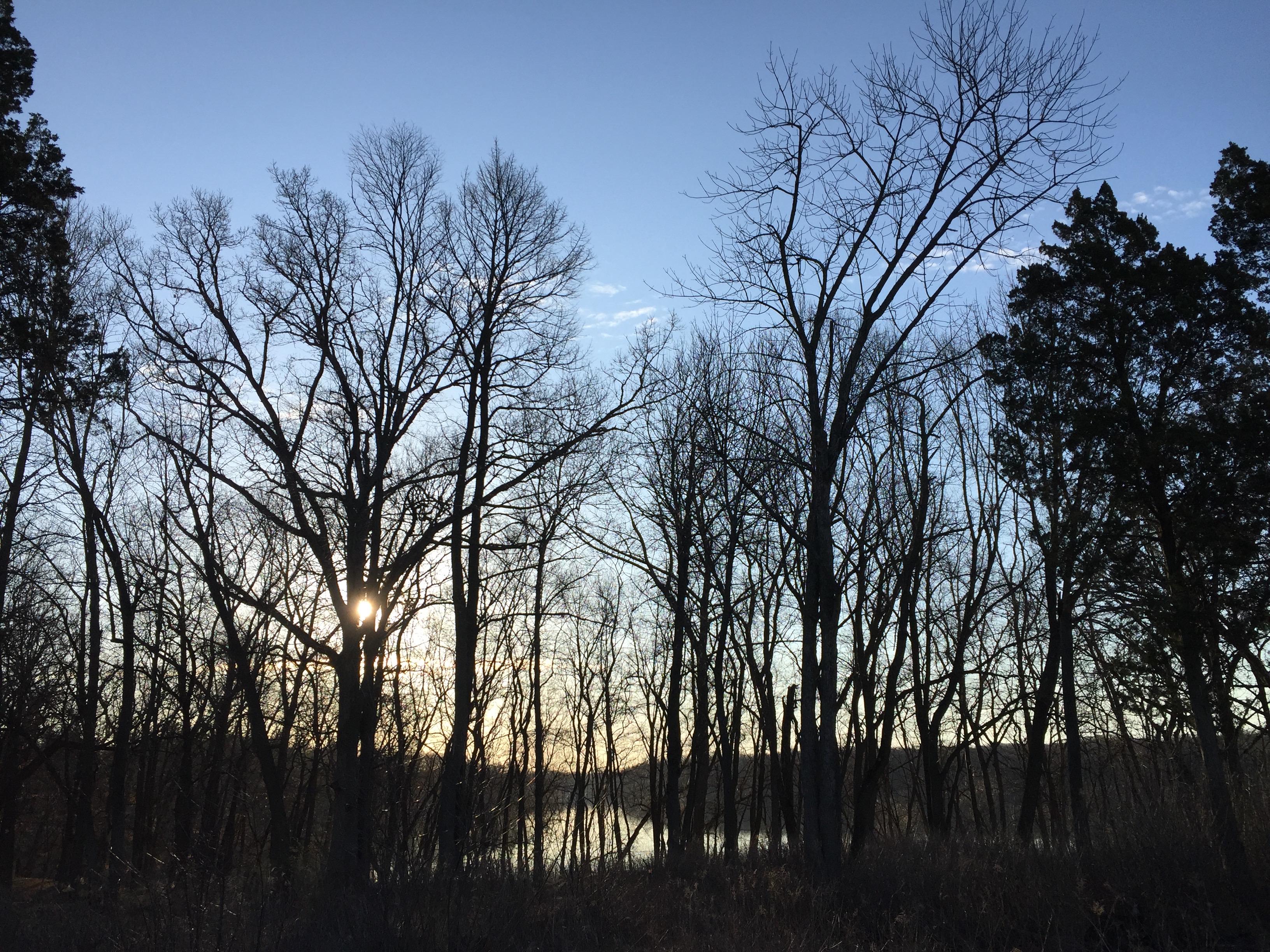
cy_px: 476
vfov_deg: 48.2
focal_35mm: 29
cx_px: 635
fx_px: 1064
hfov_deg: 61.7
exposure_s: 1/1522
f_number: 2.2
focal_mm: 4.15
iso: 32
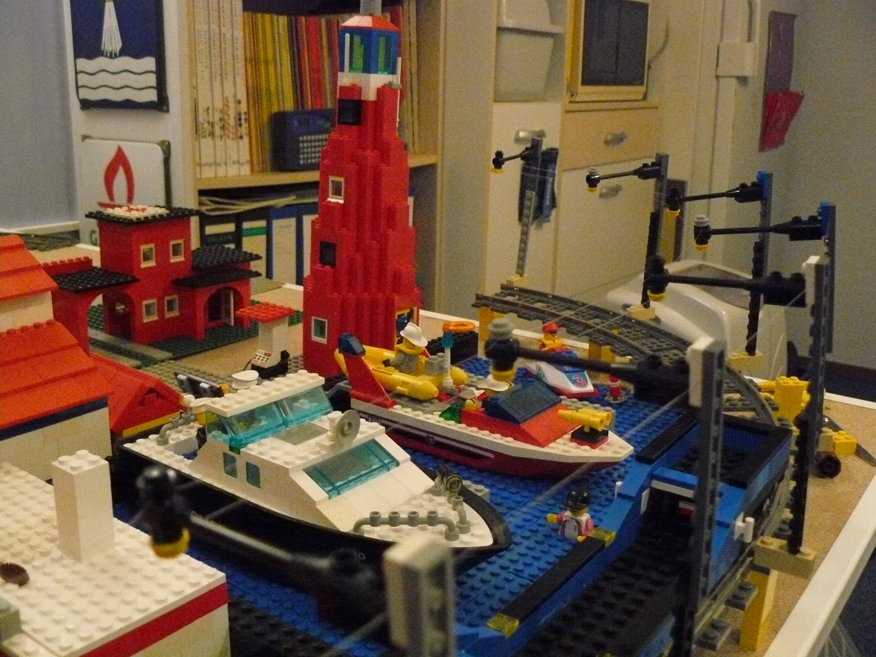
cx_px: 438
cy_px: 328
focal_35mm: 36
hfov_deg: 51.4
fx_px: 911
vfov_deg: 39.7
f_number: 2.8
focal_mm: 6
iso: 800
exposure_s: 1/15
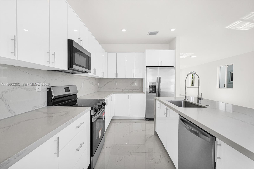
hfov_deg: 96.7
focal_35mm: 16
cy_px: 84
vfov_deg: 73.7
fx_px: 113
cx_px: 127
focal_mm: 16
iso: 160
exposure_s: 1/30
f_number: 8
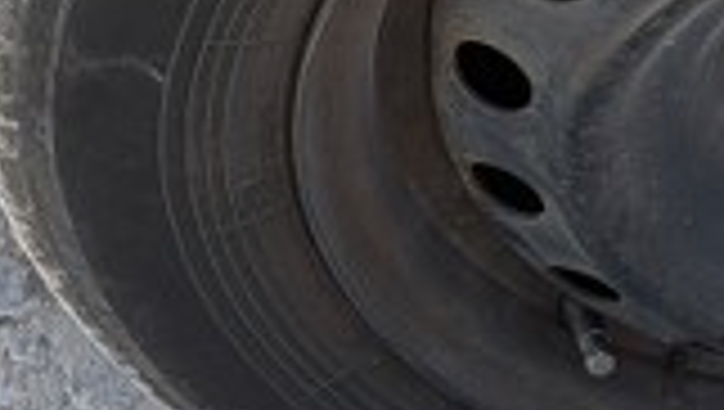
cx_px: 1019
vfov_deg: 8.7
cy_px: -333
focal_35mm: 135
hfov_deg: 15.0
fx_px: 2595
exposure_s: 1/597
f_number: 1.89
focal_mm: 5.43
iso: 48
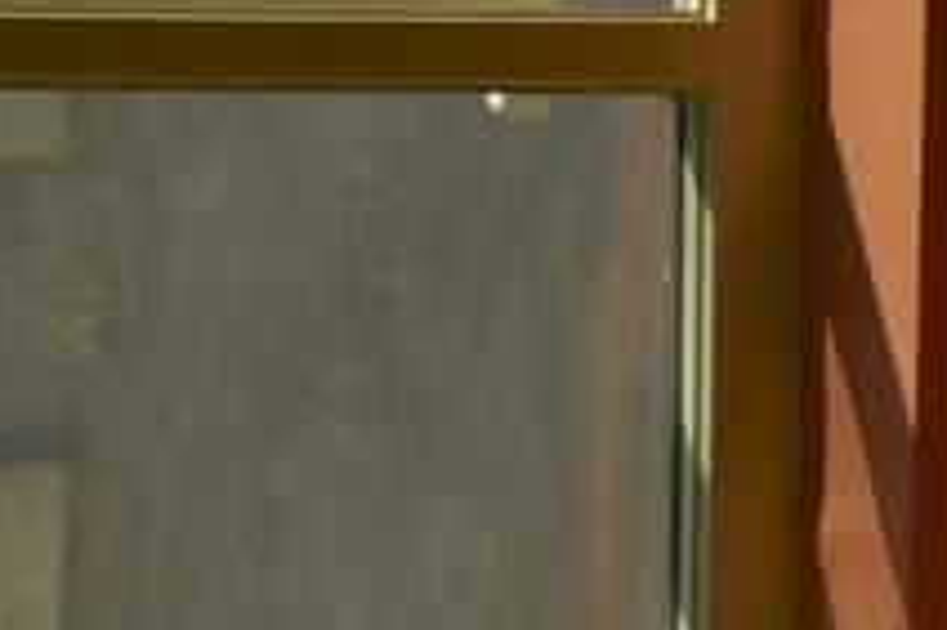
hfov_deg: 6.2
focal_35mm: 294
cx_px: -2309
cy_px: 617
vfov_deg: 4.7
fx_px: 7728
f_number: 11
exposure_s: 1/80
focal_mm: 26
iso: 100
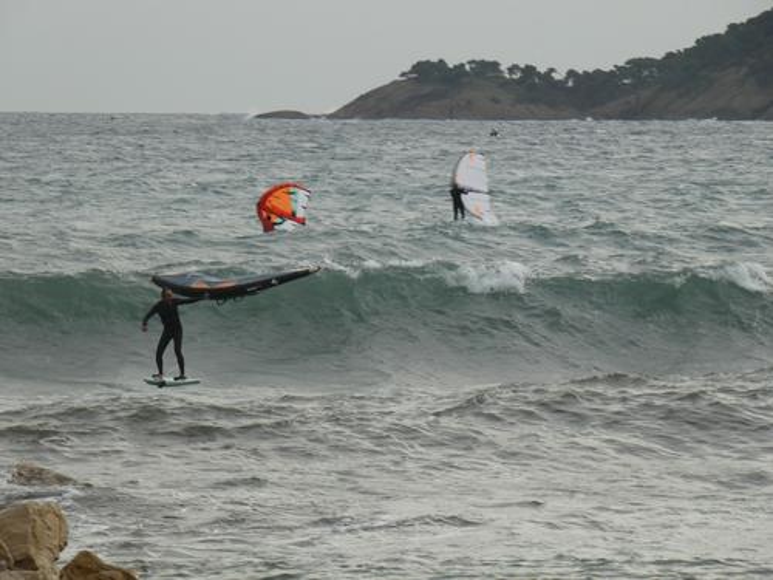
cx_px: 386
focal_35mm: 400
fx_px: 8932
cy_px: 290
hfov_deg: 5.0
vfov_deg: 3.7
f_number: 5.6
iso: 80
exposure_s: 1/160
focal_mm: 71.7
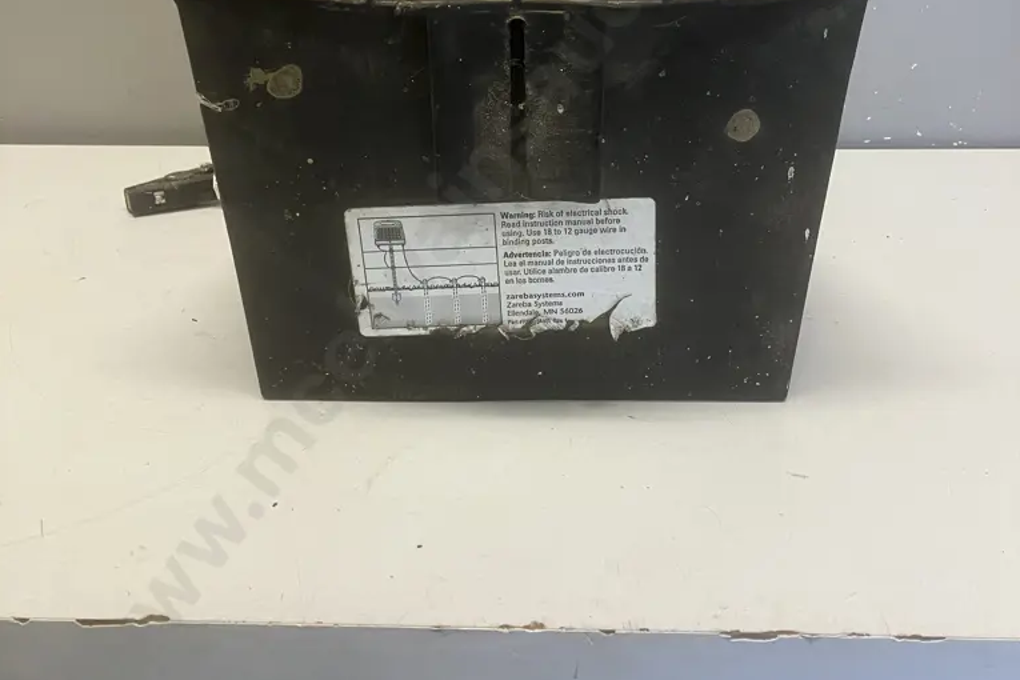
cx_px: 509
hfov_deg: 49.6
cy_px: 143
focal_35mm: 39
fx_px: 1105
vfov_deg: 33.3
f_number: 1.8
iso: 64
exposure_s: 1/50
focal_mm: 3.99
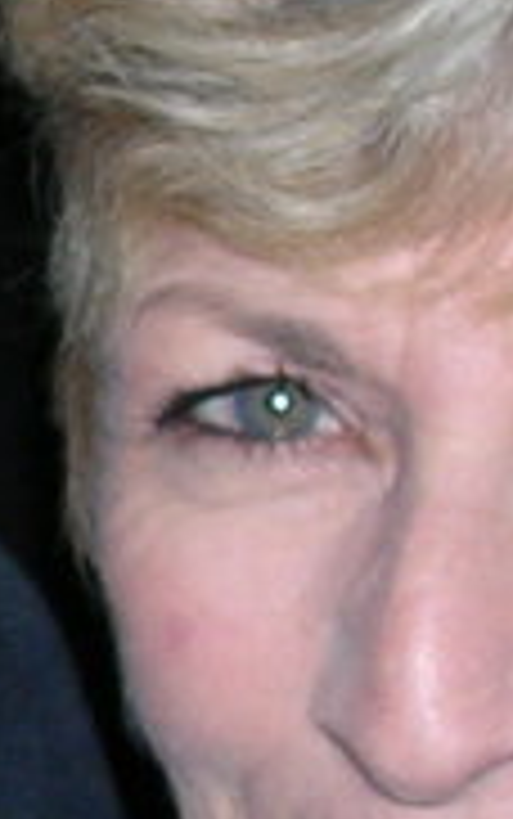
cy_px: 576
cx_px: -396
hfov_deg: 5.8
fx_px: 4936
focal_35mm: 221
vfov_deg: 9.5
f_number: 2.8
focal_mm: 5.8
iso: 50
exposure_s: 1/60.1
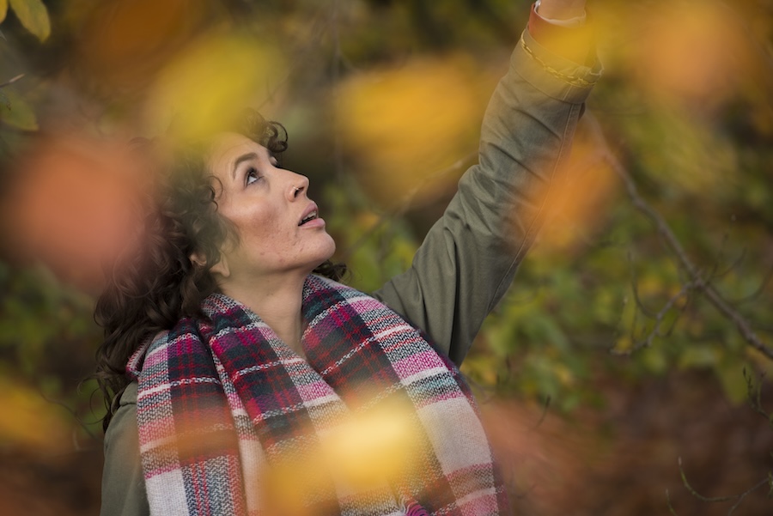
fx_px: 4296
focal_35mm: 200
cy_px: 258
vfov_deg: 6.9
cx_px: 386
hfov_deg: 10.3
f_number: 4
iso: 400
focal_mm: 200
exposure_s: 1/500
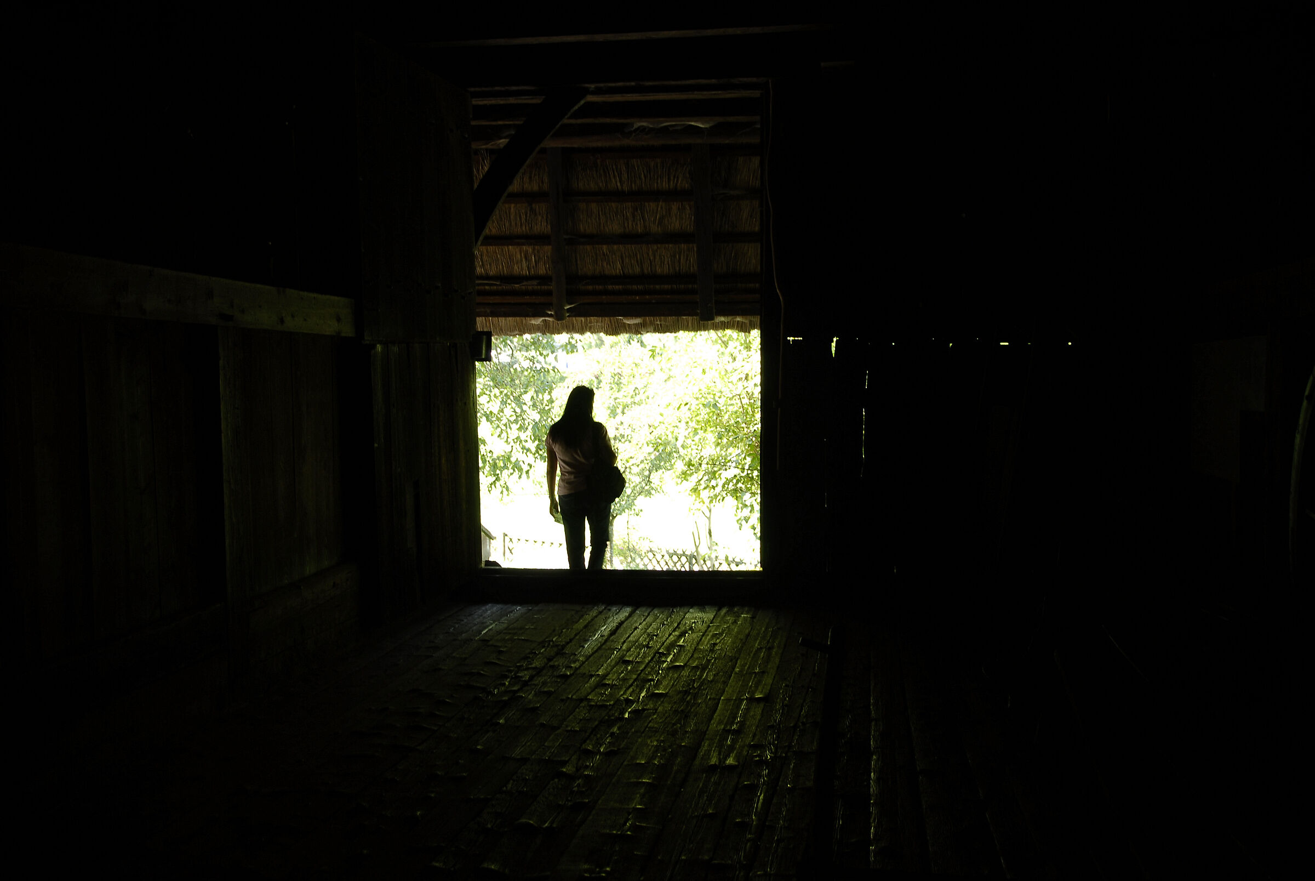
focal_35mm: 39
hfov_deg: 49.5
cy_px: 440
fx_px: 1426
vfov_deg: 34.3
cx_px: 658
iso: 100
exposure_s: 1/25
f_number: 4
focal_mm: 26
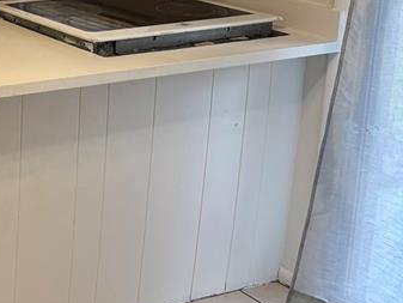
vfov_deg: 18.1
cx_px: -152
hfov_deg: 21.7
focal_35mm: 79
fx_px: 920
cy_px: -10
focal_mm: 5.96
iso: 100
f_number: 1.6
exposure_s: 1/120
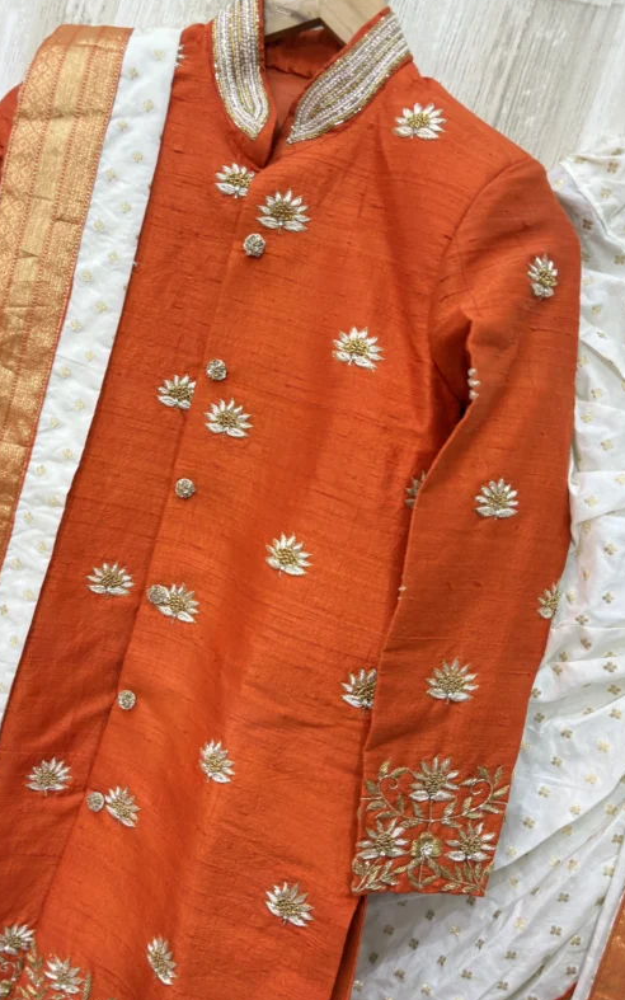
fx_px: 763
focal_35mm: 28
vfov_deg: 66.5
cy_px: 499
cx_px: 250
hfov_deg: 44.3
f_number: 1.6
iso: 125
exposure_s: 1/50
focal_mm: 6
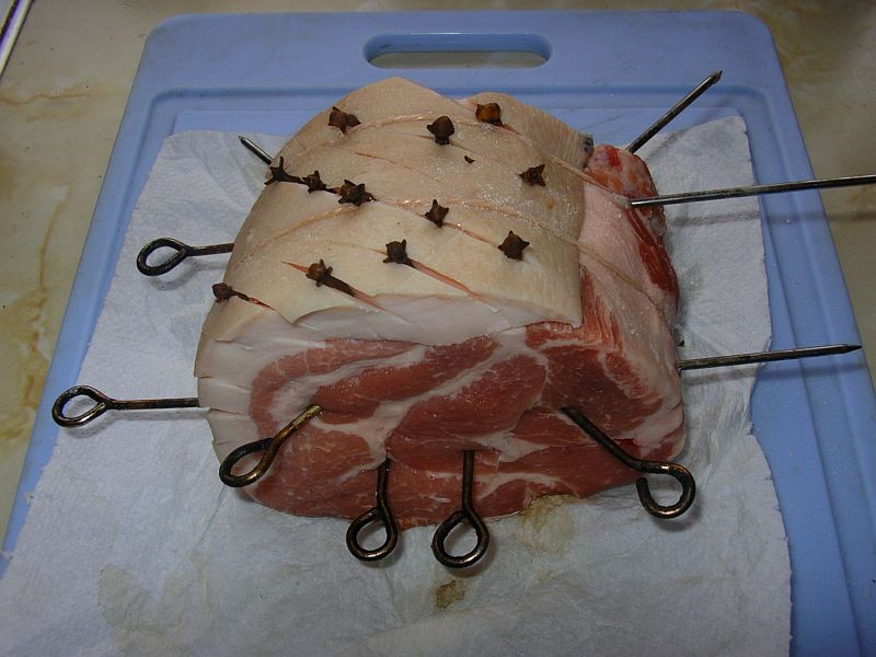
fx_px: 962
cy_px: 328
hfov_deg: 49.0
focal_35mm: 38
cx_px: 438
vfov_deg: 37.7
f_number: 4.1
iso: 50
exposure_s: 1/60
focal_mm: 5.8
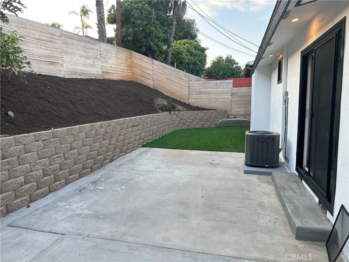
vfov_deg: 56.8
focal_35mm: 24
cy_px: 131
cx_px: 174
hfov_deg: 71.6
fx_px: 242
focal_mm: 6.86
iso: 80
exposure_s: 1/404
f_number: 1.78
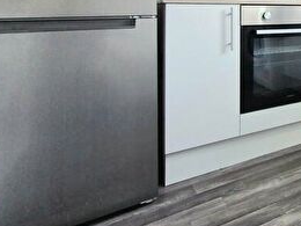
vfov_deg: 37.2
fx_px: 304
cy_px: 10
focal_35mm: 35
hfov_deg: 37.7
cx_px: 370
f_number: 2.2
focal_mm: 1.74
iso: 125
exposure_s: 1/50
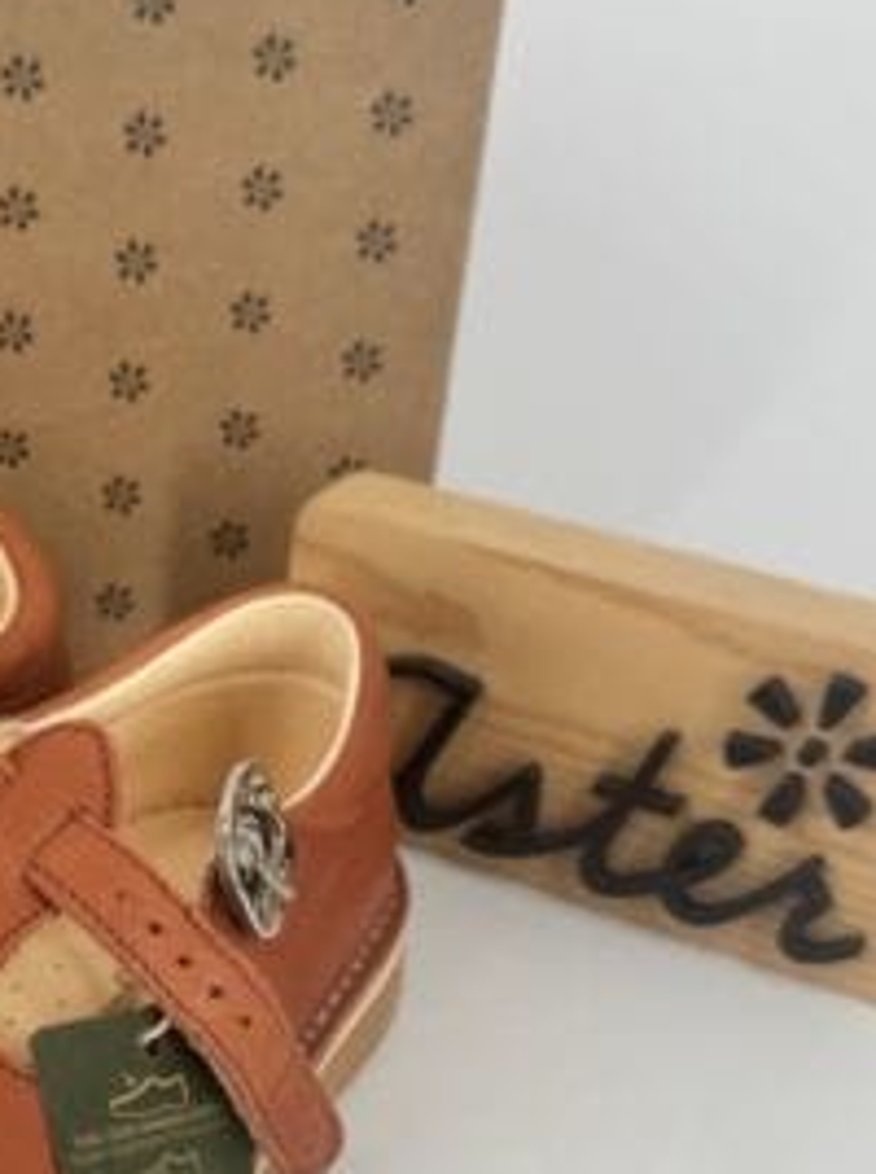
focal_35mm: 60
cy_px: 852
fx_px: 2031
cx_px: 13
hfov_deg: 23.4
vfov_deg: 31.8
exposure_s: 1/1076
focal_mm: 6.76
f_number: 1.78
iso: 80
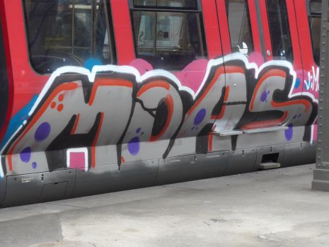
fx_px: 1226
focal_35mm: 129
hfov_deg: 15.3
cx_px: 160
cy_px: 123
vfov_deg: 11.5
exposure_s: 1/13
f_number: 6.3
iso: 400
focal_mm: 25.7
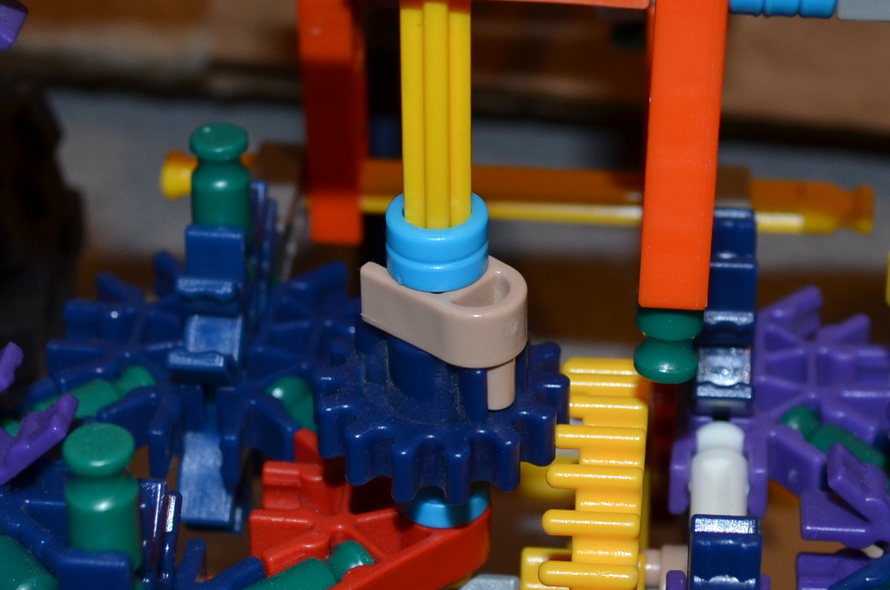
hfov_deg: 19.1
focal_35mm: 107
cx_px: 585
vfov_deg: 12.6
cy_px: -5
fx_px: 2640
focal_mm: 22
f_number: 5.6
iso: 200
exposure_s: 1/30
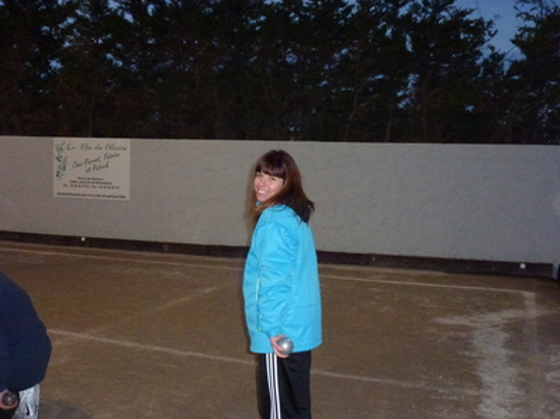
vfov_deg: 37.7
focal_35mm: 38
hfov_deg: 49.0
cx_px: 280
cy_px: 210
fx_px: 614
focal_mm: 6.8
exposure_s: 1/60
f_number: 3.8
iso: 1000
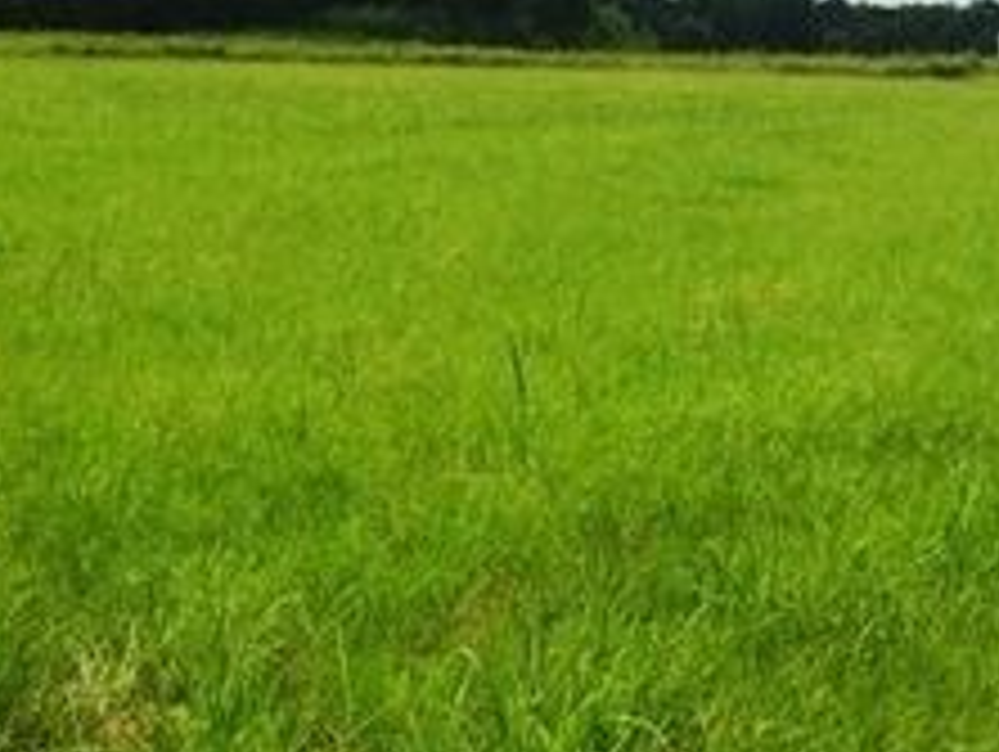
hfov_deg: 26.6
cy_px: 335
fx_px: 2080
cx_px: 774
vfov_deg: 20.5
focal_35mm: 72
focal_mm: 5.7
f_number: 8.8
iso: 64
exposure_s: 1/125
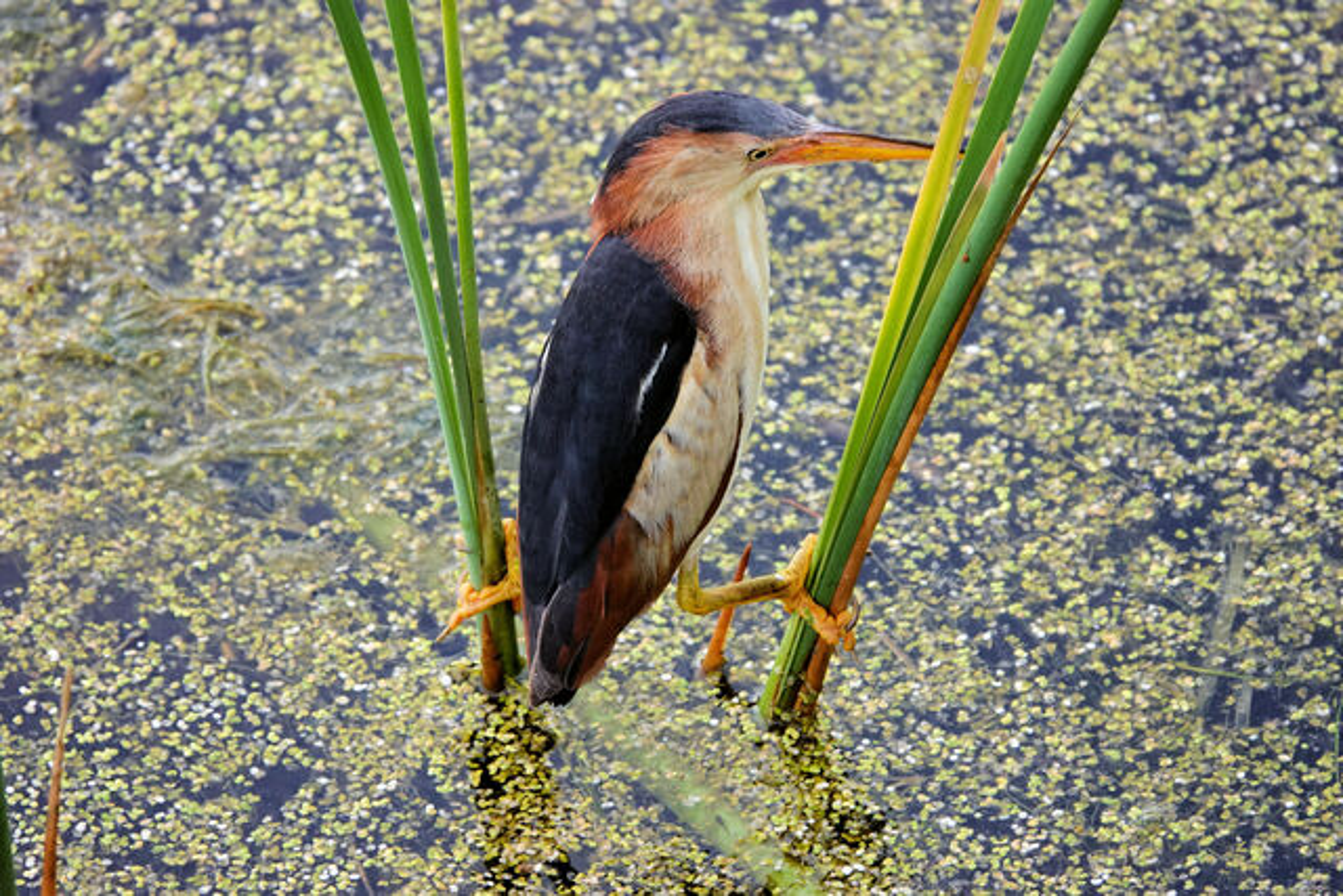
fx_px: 22350
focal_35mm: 599
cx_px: 672
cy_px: 448
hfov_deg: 3.4
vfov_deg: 2.3
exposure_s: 1/250
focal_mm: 219.76
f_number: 4
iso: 400
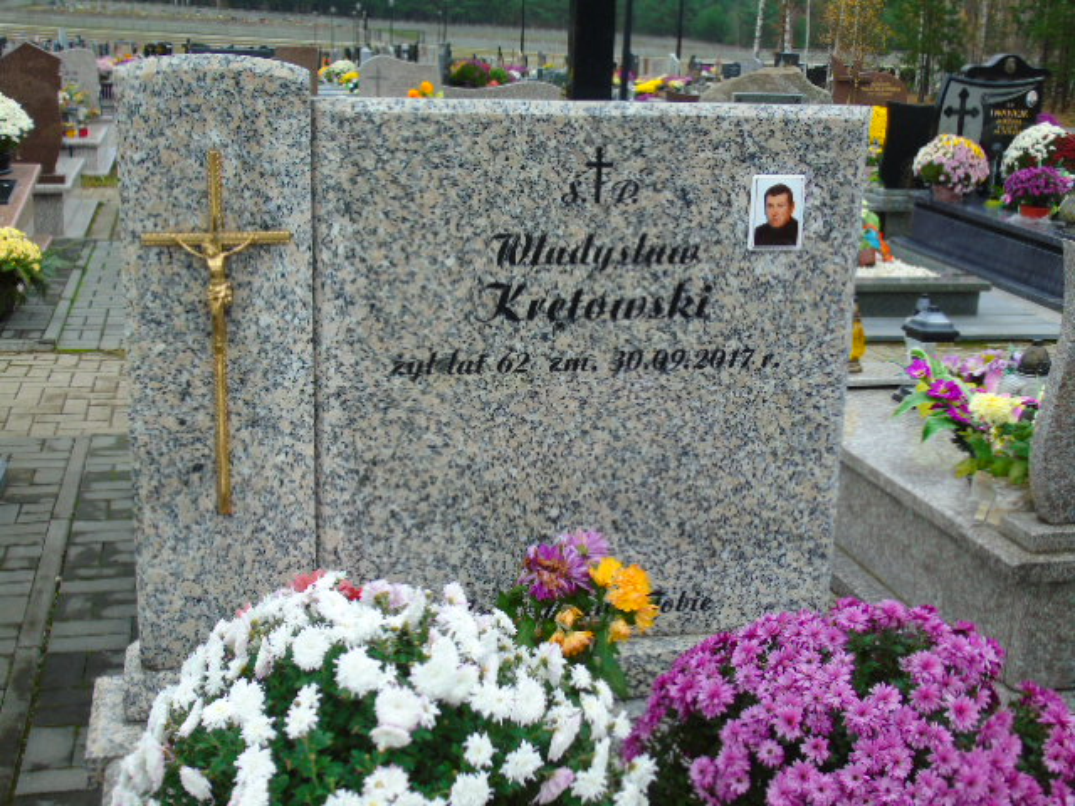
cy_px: 403
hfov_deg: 41.2
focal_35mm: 46
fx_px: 1429
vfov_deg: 31.5
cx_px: 538
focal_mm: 8.2
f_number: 4.1
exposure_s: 1/50
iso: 80
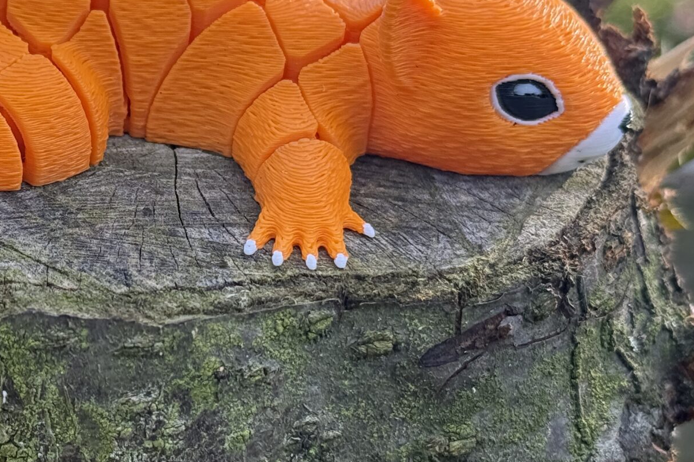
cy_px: 238
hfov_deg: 19.1
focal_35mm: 106
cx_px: 136
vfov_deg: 12.9
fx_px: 2043
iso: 100
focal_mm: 6.76
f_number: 1.78
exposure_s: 1/574
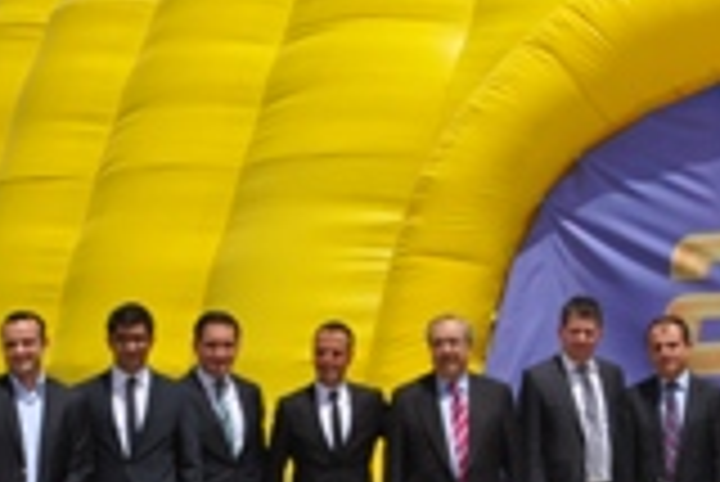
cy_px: 207
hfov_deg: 18.4
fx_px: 2182
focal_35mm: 109
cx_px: 666
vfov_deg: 12.6
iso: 200
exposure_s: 1/200
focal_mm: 26
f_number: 18
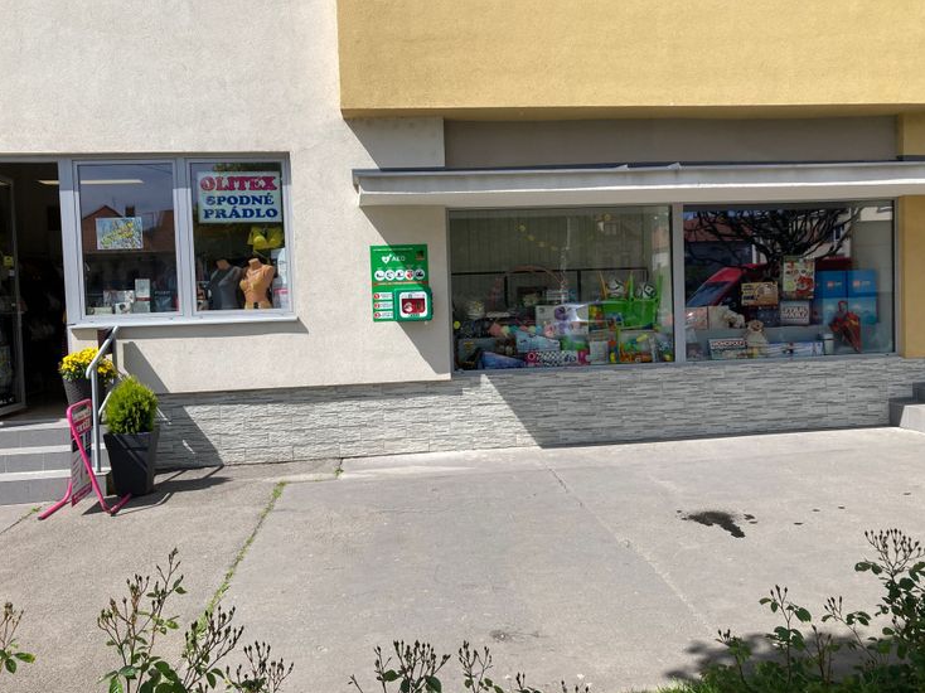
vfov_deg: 48.2
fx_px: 775
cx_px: 450
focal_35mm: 29
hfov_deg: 61.7
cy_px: 338
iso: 20
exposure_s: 1/1919
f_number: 1.8
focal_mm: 3.99
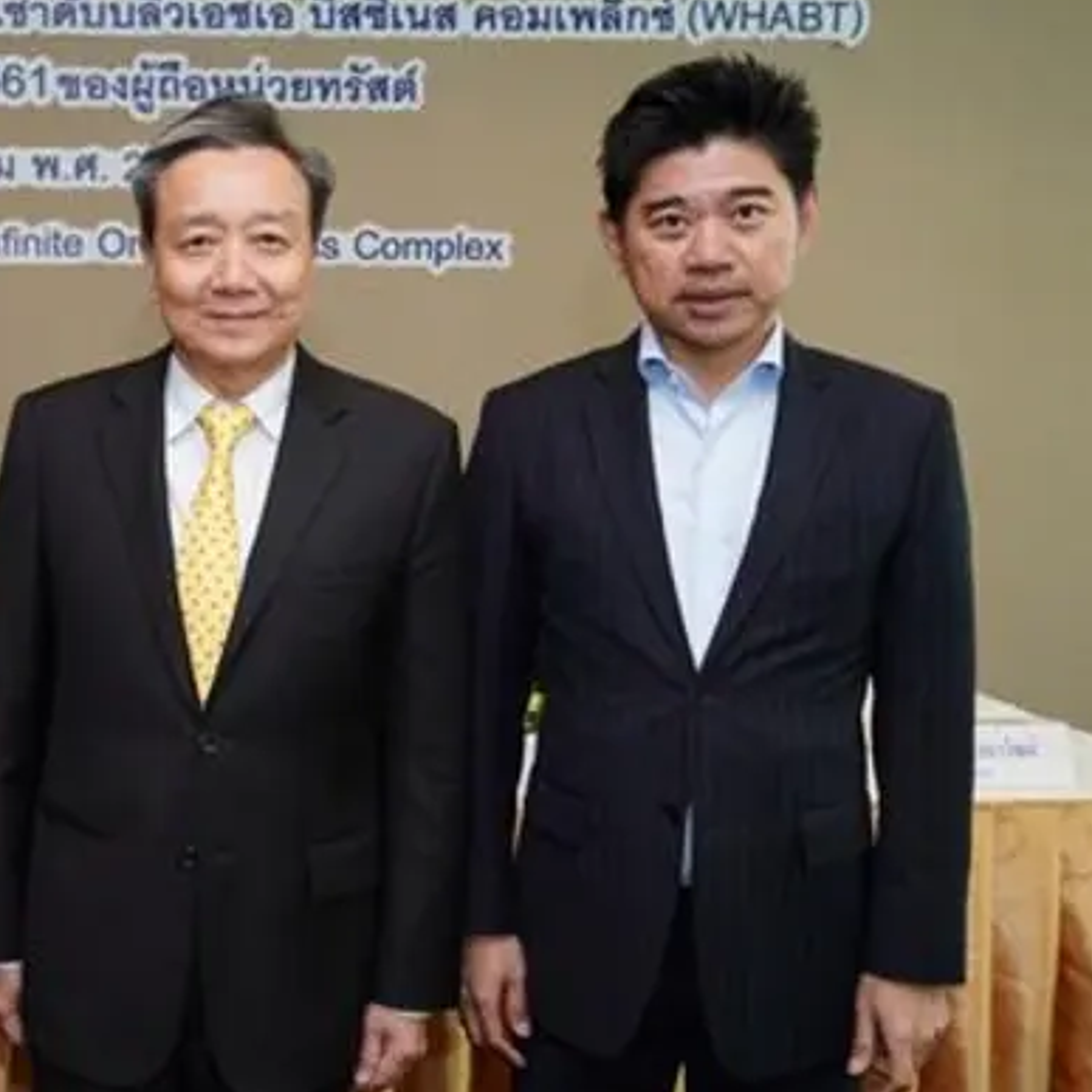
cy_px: 552
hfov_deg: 30.0
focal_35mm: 53
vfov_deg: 32.2
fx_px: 1892
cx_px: 3
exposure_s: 1/100
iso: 800
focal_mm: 31
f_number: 5
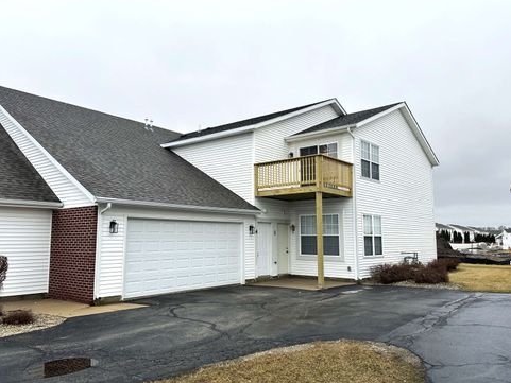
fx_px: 399
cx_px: 248
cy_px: 193
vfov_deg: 51.4
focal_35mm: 27
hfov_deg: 65.3
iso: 80
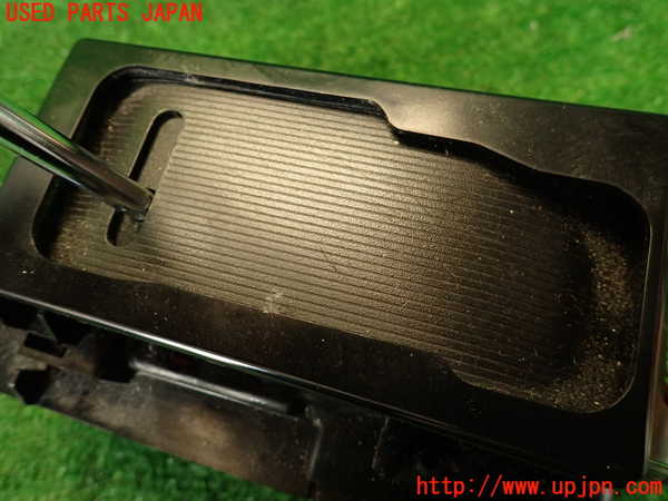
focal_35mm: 25
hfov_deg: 69.4
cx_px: 334
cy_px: 250
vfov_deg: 54.9
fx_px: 482
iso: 250
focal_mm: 4.5
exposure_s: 1/30
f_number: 2
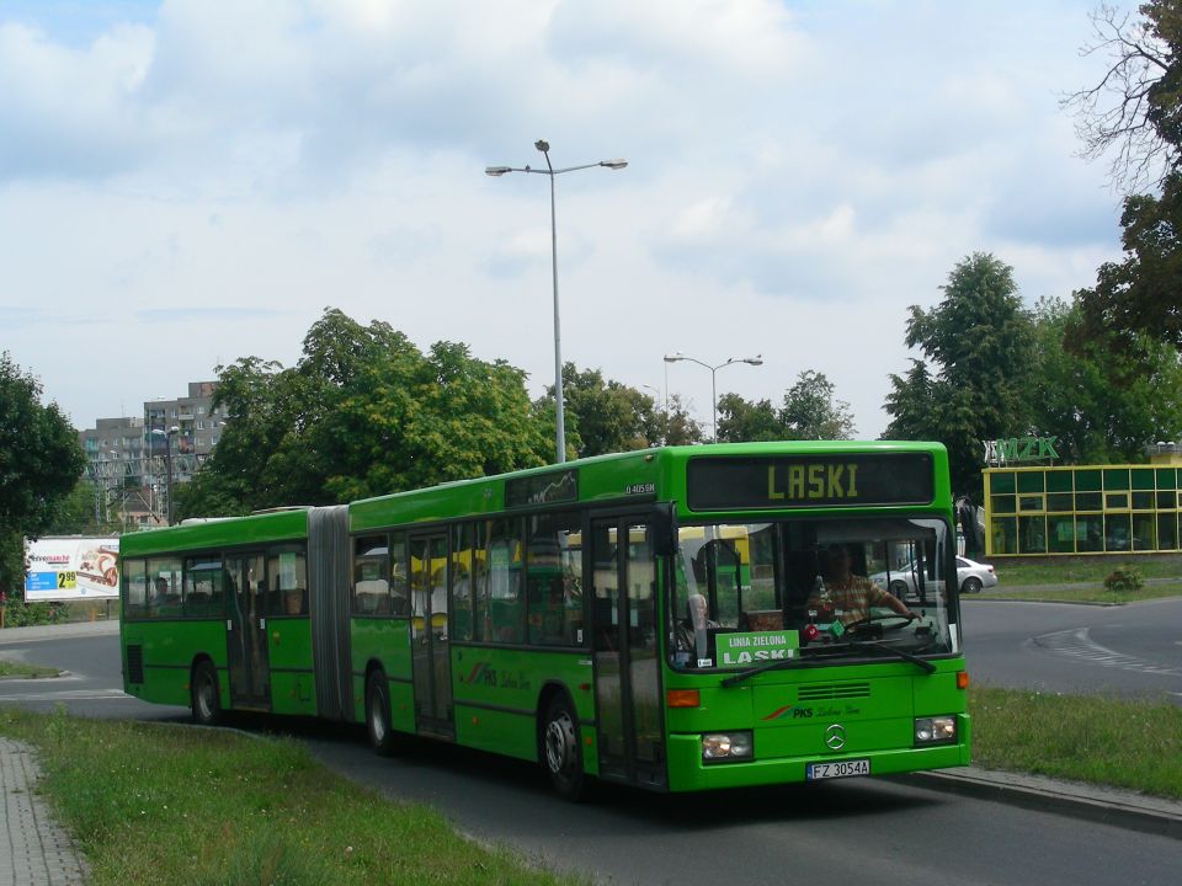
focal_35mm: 58
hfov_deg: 33.2
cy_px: 443
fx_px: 1980
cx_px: 591
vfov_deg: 25.2
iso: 50
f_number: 5.6
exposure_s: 1/357
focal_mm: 9.7
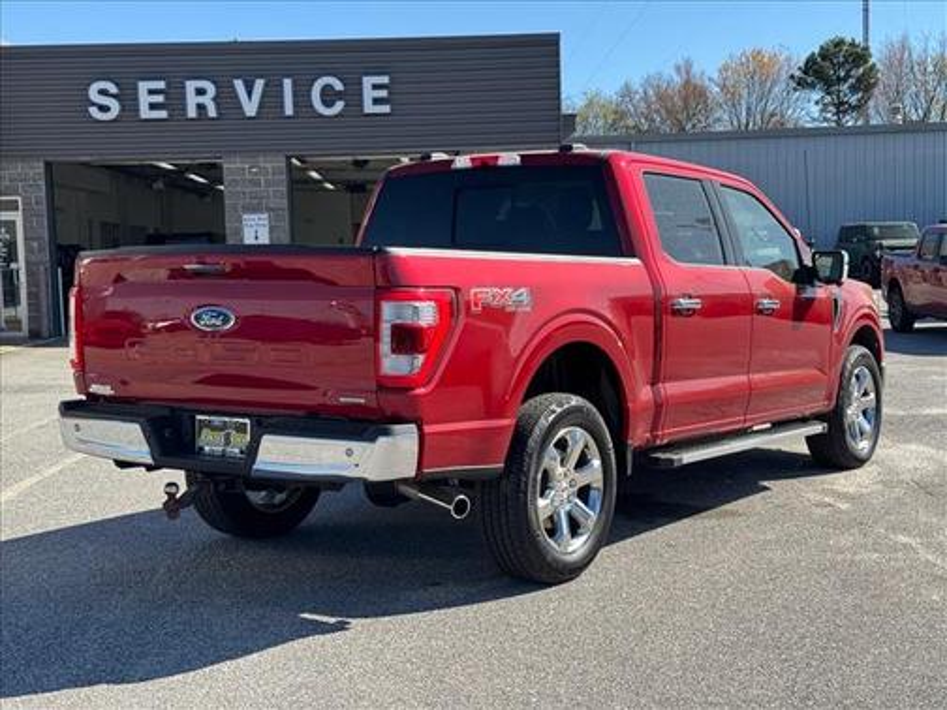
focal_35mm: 48
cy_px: 355
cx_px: 474
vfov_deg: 30.3
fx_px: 1313
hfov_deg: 39.7
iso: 64
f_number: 1.78
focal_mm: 6.76
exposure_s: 1/2045
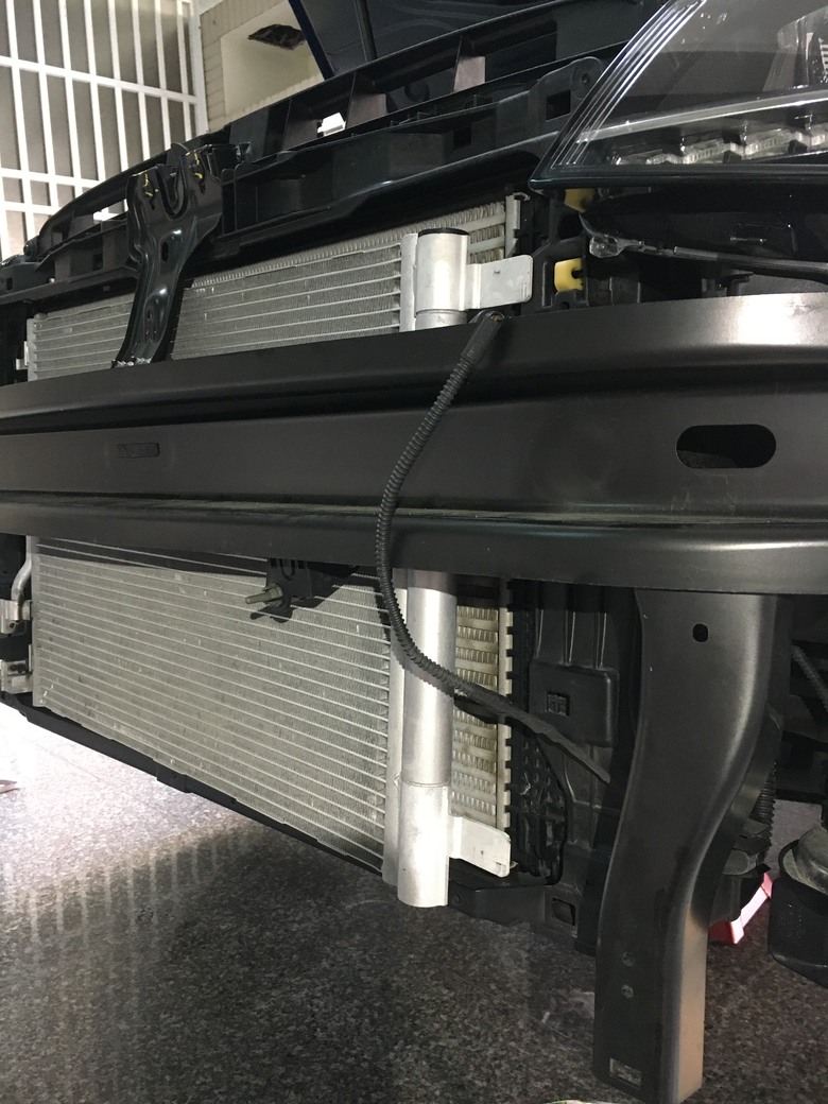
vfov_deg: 61.7
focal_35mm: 29
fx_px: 925
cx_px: 414
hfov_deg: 48.2
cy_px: 552
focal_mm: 4.15
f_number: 2.2
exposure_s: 1/30
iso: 200
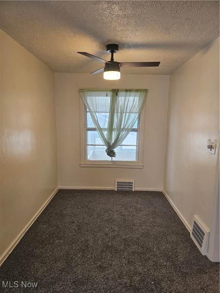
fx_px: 195
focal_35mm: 23
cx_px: 110
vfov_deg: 73.9
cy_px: 146
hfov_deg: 58.9
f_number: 1.7
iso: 200
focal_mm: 6.3
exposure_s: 1/120
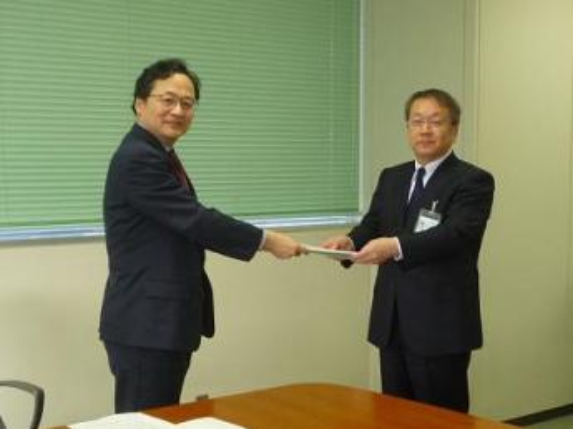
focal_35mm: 41
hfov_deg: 45.8
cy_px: 214
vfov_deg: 35.1
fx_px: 678
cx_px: 286
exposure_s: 1/50
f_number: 3.7
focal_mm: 7.3
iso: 400
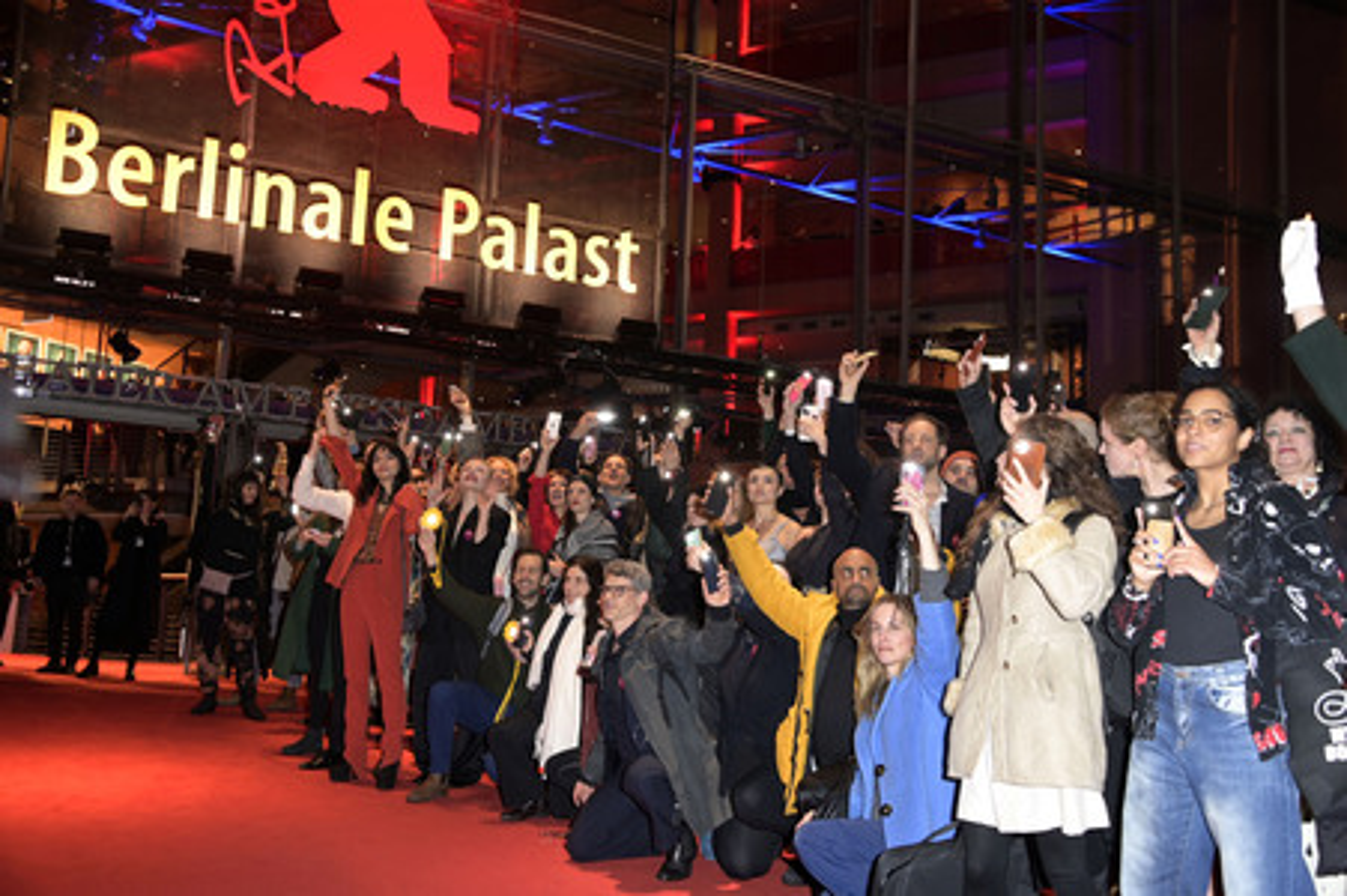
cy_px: 448
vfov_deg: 37.8
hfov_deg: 54.5
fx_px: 1309
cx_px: 674
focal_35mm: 35
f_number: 5
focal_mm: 35
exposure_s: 1/50
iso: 1250
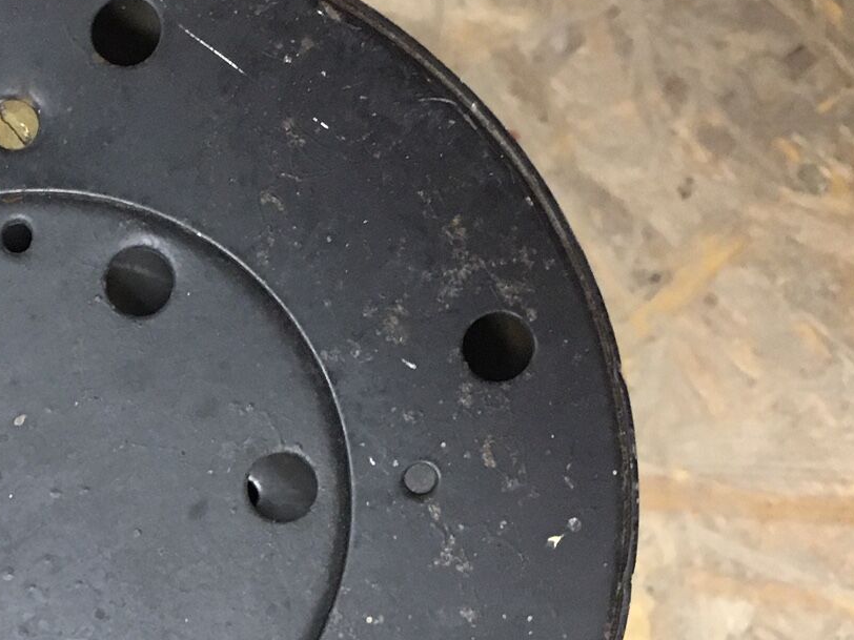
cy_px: 510
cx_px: -8
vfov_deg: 20.2
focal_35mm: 72
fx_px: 1776
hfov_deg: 25.6
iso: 200
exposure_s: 1/17
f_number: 2.2
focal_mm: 4.15
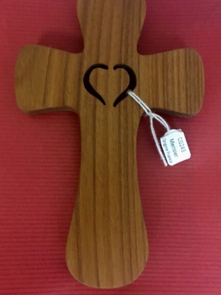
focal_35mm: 32
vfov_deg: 56.8
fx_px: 272
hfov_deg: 44.2
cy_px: 143
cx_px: 115
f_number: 2.2
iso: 640
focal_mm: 4.15
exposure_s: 1/17
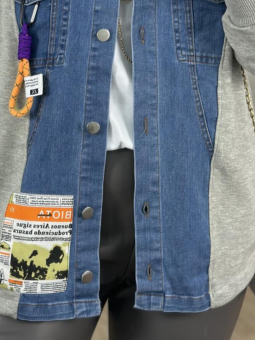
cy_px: 90
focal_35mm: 97
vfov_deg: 20.1
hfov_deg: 15.2
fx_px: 953
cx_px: 102
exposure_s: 1/141
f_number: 1.78
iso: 80
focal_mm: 6.86
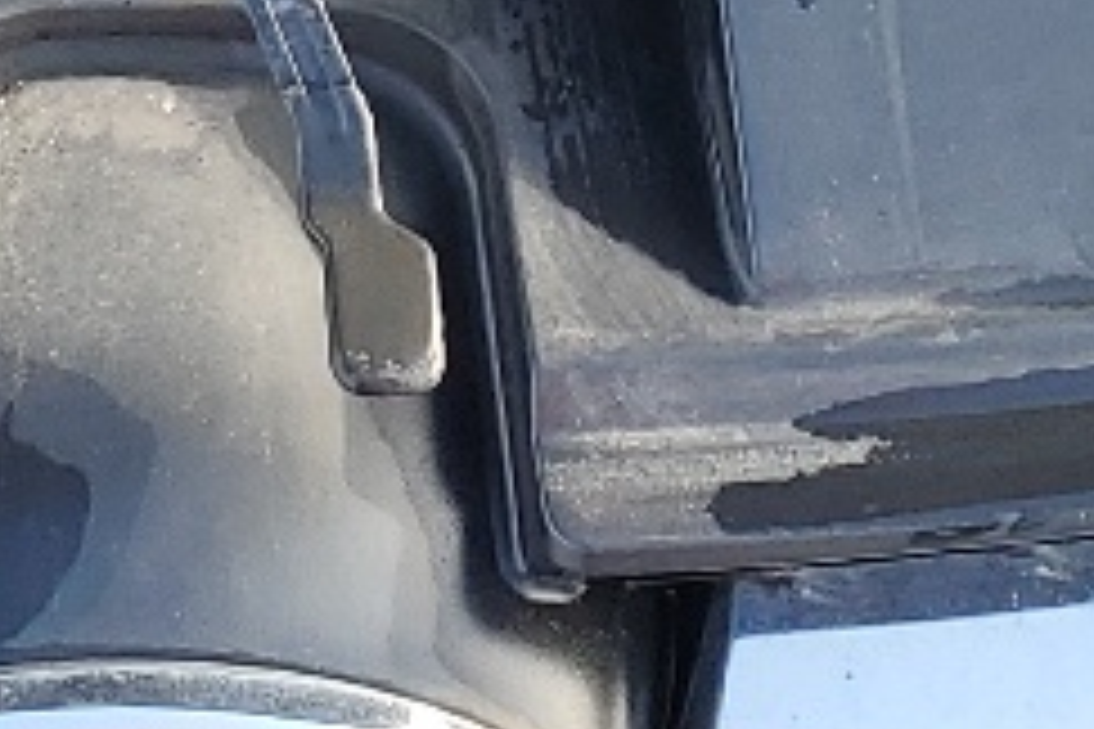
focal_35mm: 178
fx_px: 5409
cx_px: 212
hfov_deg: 11.5
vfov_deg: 7.3
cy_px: -855
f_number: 1.5
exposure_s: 1/357
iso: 50
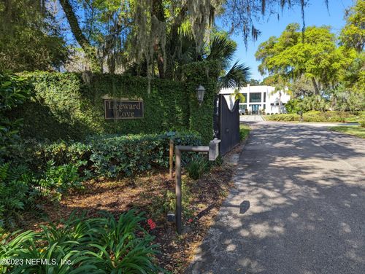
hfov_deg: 71.5
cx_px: 182
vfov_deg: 56.9
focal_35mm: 24
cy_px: 137
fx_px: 253
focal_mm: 6.81
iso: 37
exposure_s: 1/716
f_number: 1.85
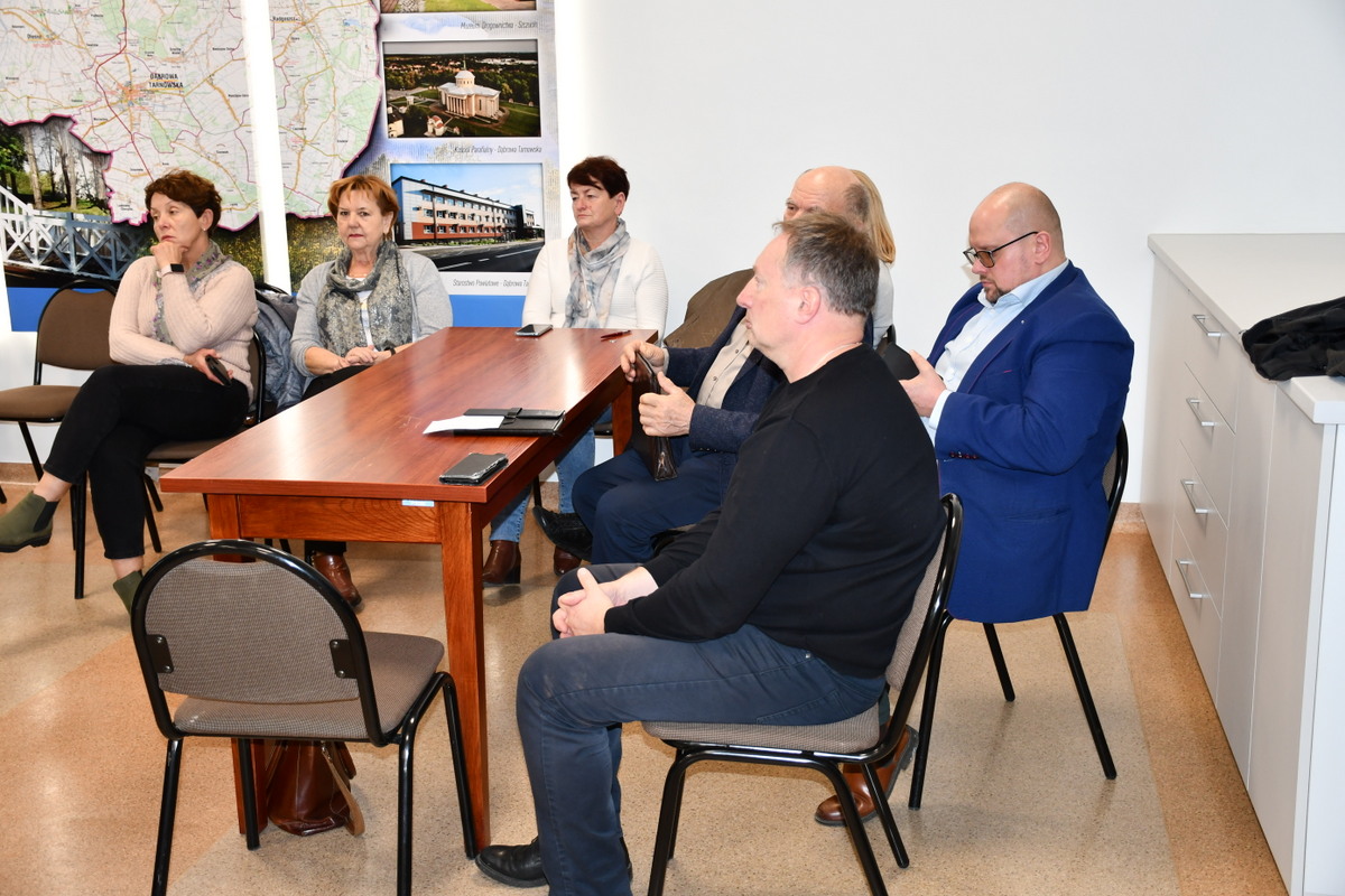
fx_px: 1494
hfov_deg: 48.5
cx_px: 672
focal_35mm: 40
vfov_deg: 33.4
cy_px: 448
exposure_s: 1/60
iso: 560
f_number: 4
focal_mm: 27
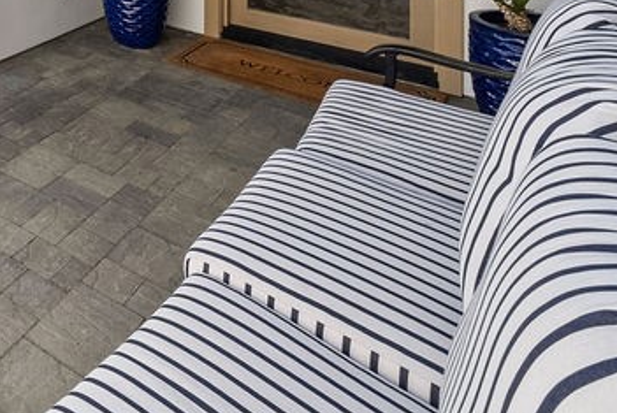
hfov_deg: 42.8
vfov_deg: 27.9
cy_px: -181
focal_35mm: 35
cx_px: -58
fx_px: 601
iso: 640
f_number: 14
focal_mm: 12
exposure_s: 1/200
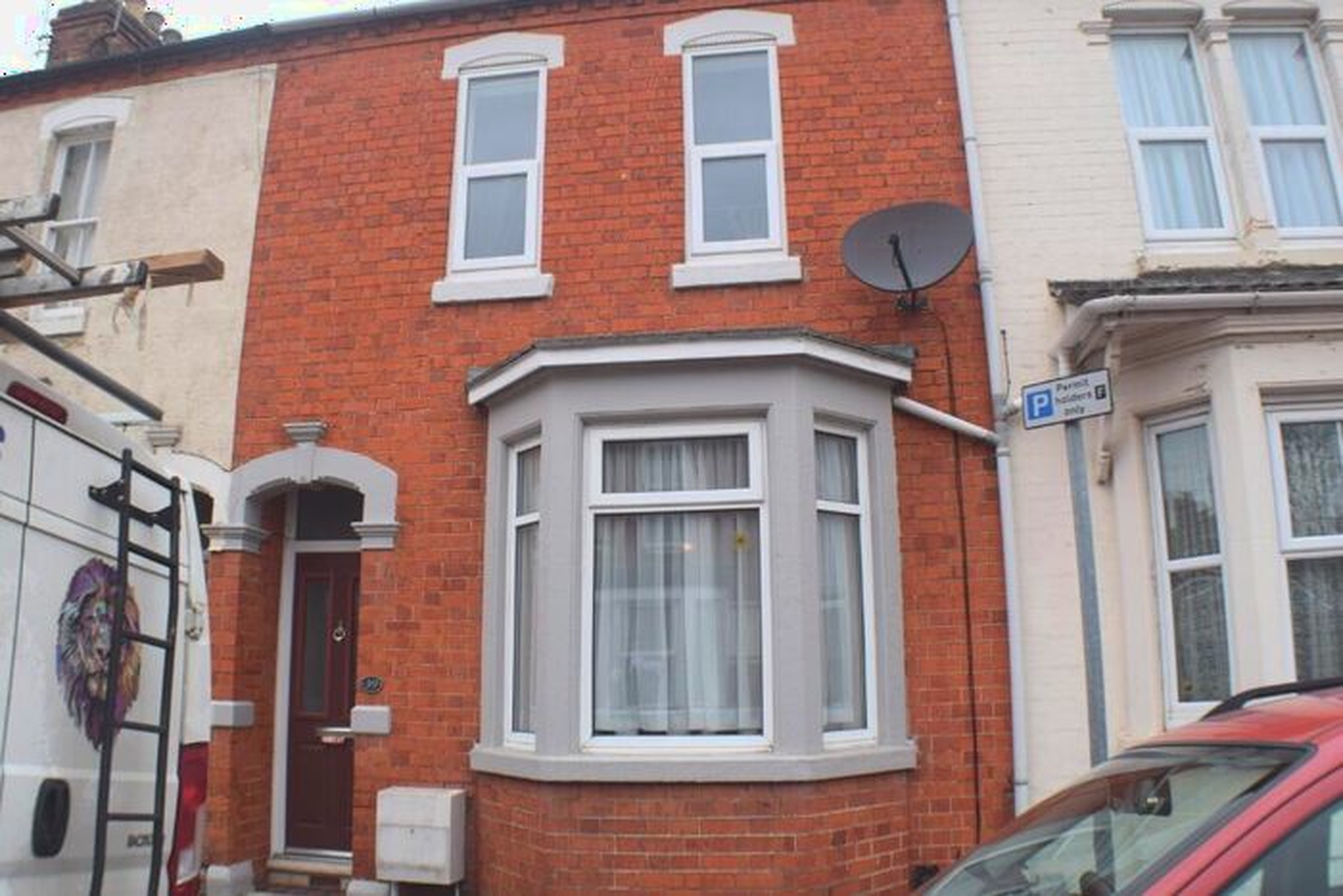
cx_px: 672
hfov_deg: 55.1
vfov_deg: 38.4
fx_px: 1287
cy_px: 448
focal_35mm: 34
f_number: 8
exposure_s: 1/250
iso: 400
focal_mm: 23
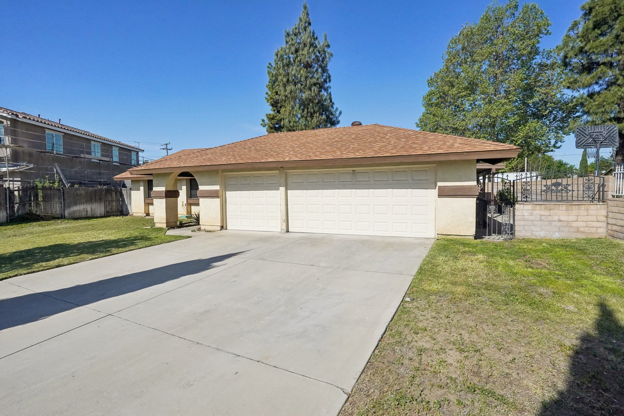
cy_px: 208
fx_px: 295
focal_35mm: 17
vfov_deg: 70.4
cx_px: 312
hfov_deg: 93.3
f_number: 16
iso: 3200
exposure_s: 1/4000
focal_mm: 17
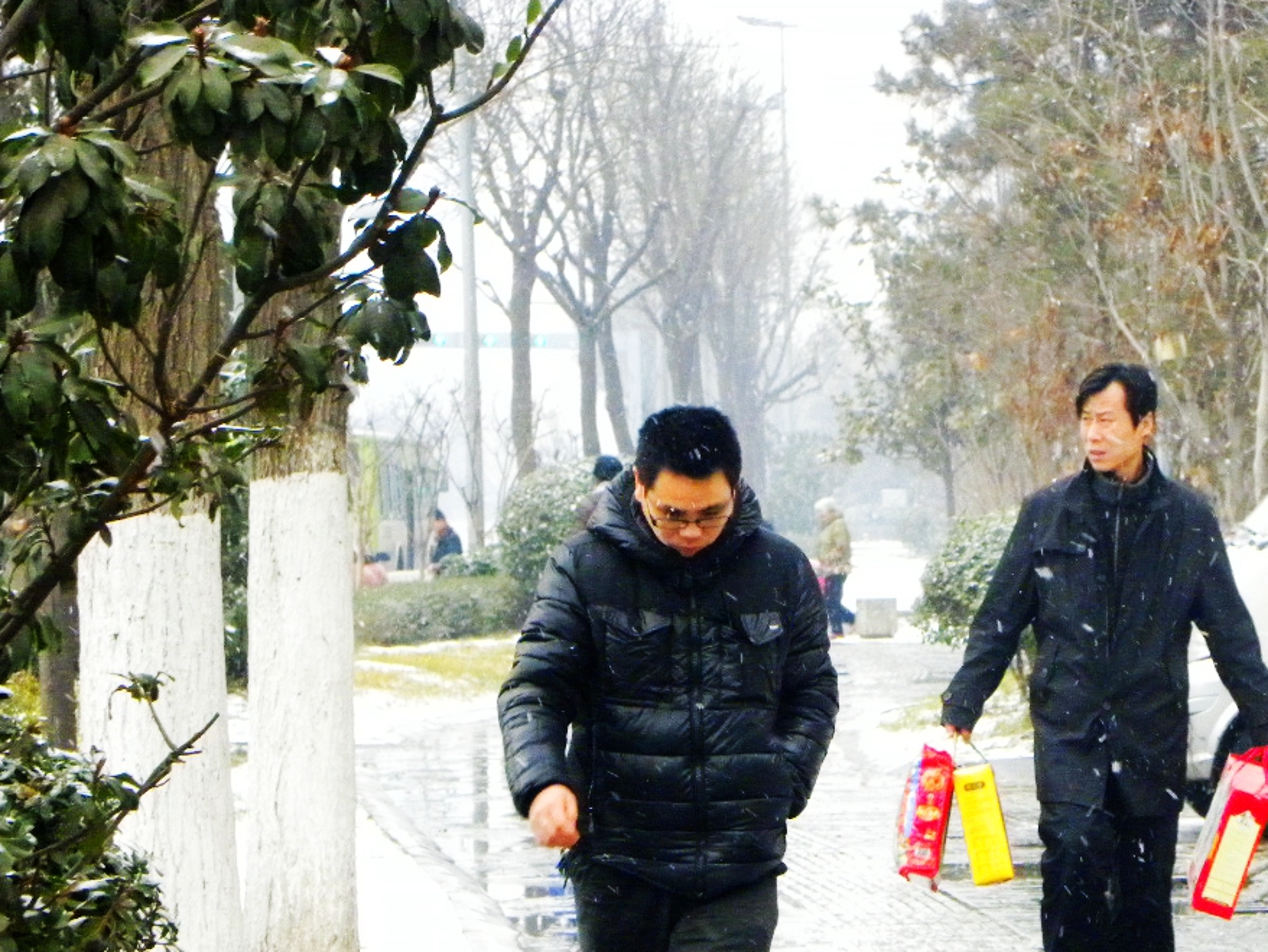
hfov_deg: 10.5
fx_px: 6888
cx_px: 872
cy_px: 685
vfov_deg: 7.9
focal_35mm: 188
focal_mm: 23
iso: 400
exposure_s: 1/86.7
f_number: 4.5
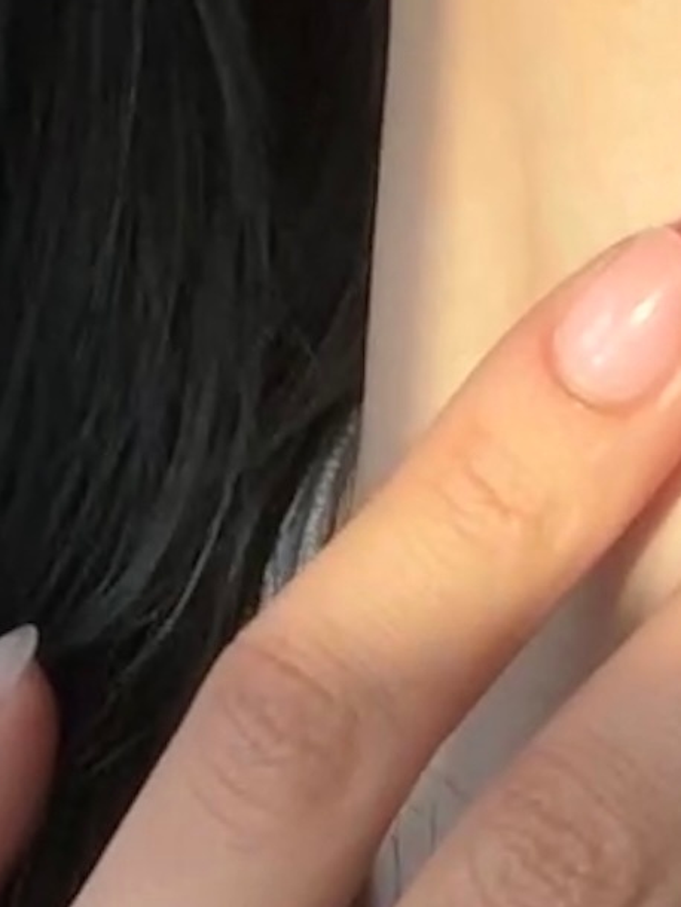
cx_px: 851
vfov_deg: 16.6
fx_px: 3041
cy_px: 900
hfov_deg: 12.4
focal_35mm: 116
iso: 100
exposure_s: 1/69
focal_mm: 2.71
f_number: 2.2
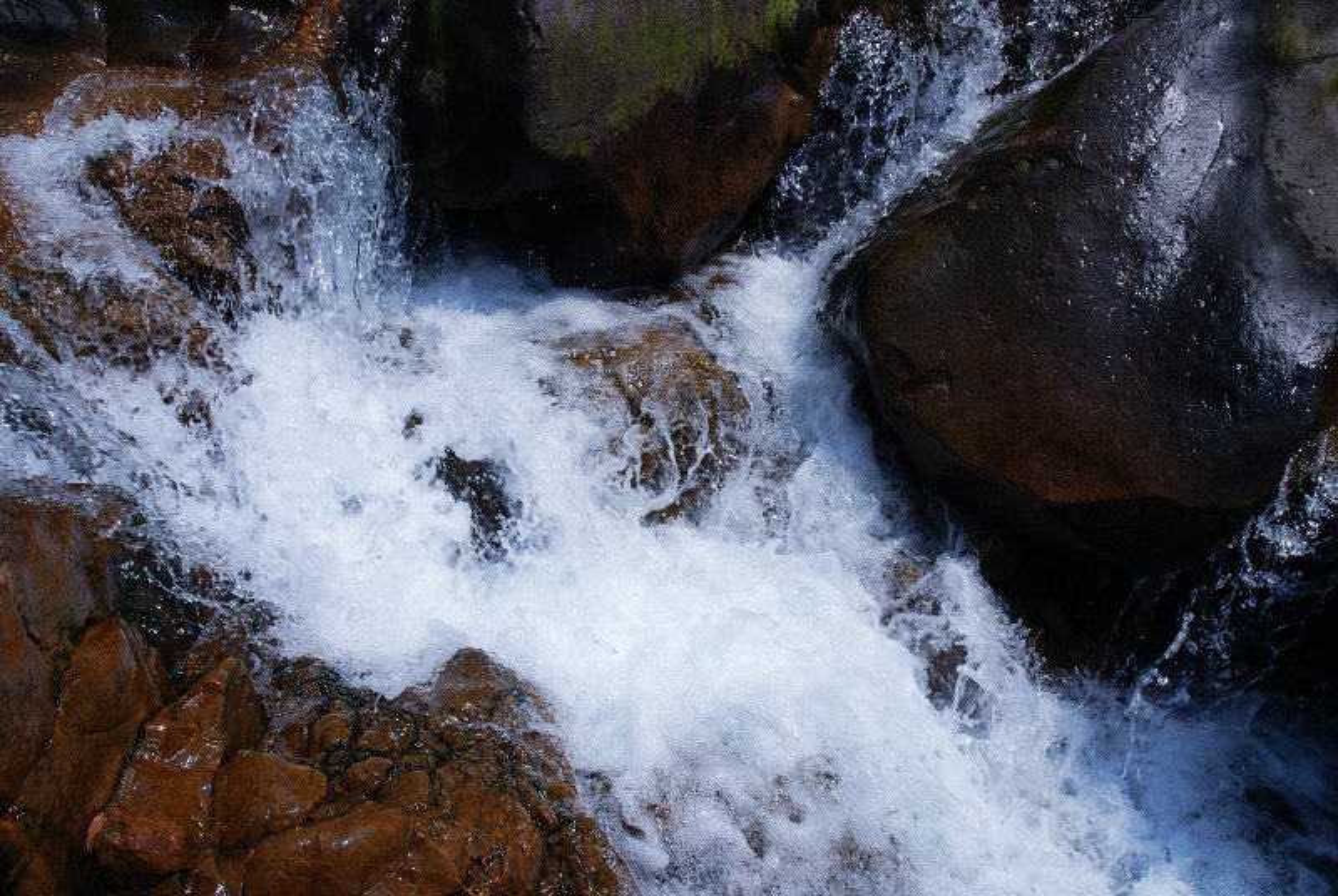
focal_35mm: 27
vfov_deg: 48.1
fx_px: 1005
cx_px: 669
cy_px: 448
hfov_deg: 67.3
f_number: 6.3
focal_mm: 18
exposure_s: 1/400
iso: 100
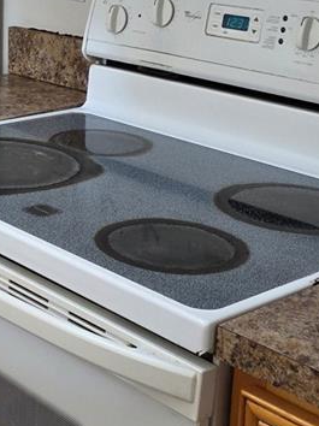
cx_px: -47
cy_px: 135
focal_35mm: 78
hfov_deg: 18.1
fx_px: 960
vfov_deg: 24.9
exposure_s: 1/120
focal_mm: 6.3
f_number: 1.7
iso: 320
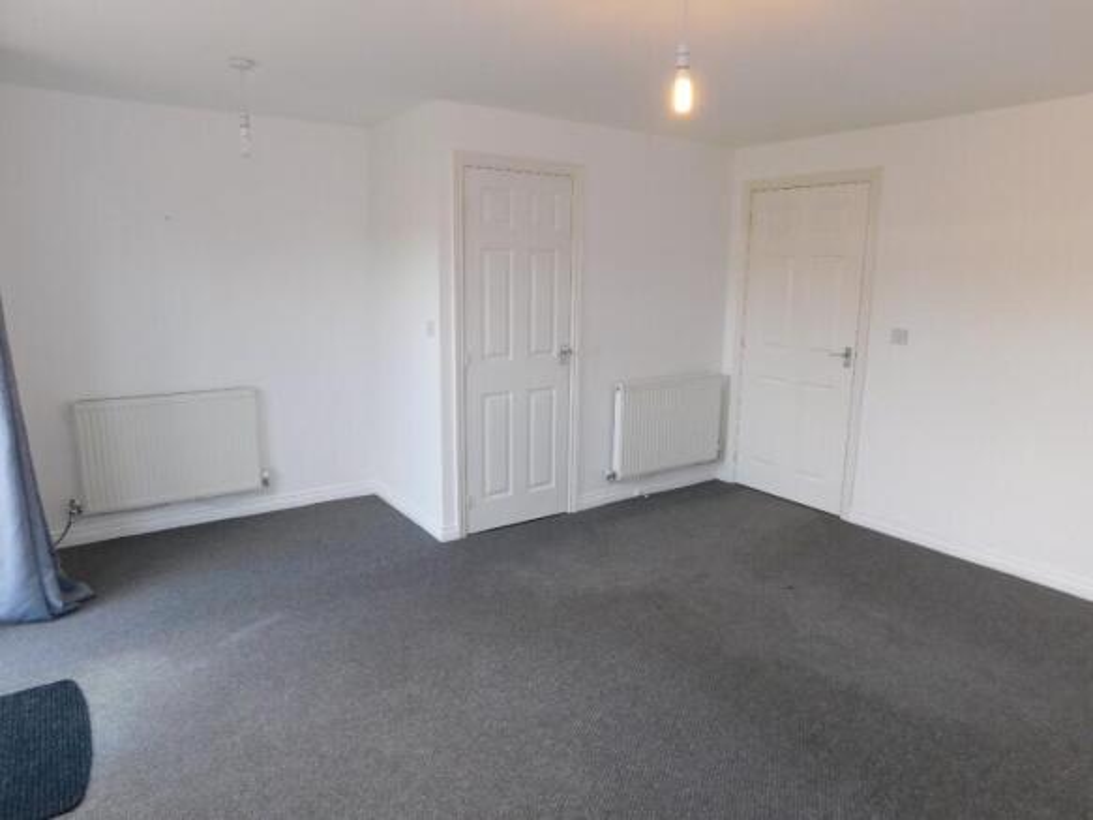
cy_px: 410
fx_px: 726
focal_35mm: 23
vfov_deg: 58.9
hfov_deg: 73.9
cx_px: 546
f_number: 3
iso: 125
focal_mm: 4
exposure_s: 1/50
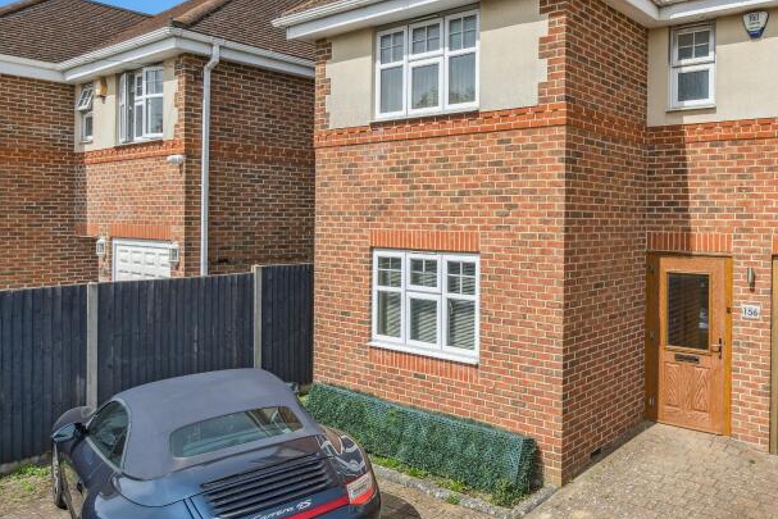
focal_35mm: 27
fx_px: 584
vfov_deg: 47.7
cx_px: 593
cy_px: 213
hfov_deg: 63.0
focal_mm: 16
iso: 200
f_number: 8
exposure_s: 1/500
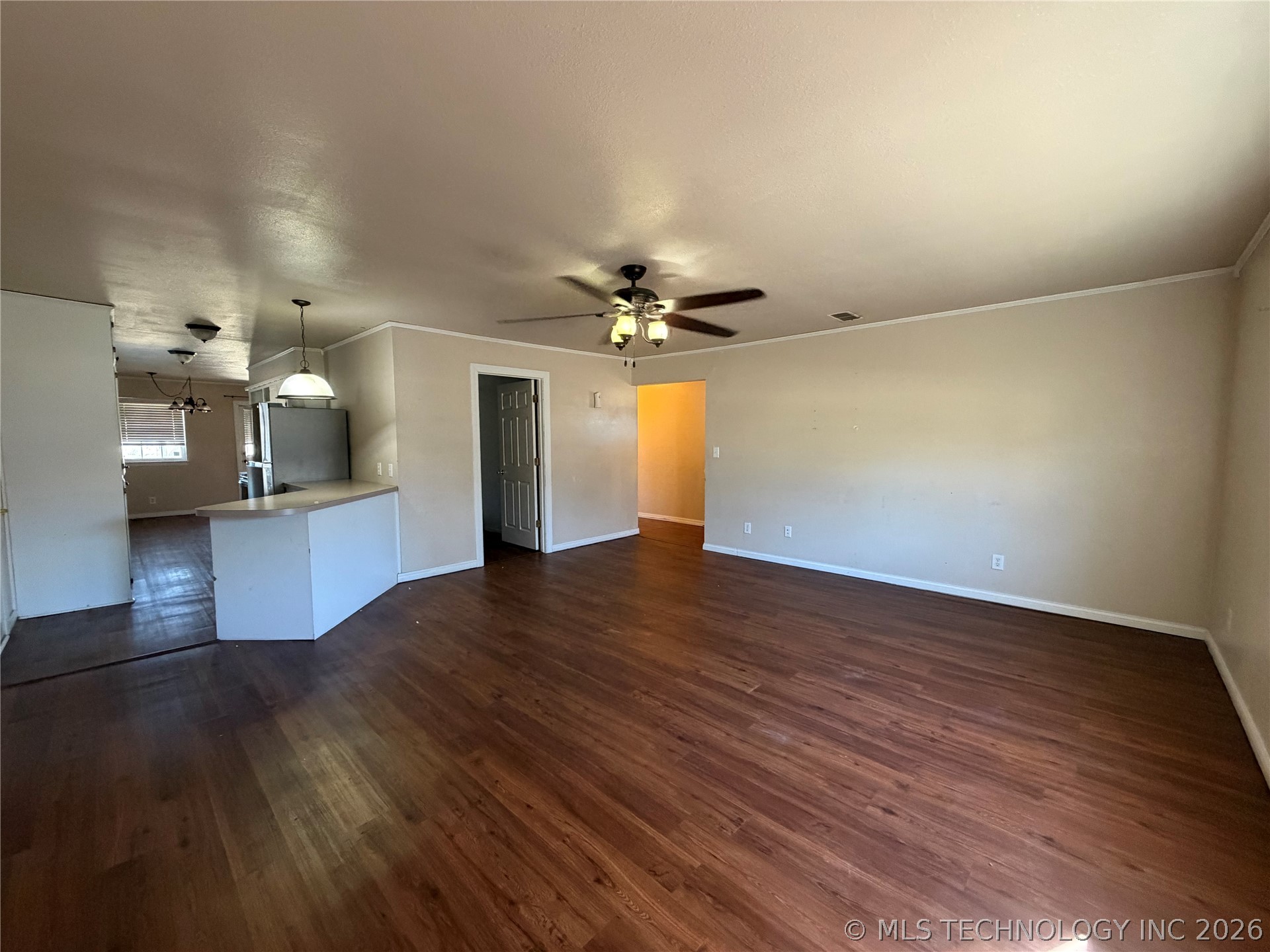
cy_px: 476
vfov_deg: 85.7
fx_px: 514
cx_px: 635
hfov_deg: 102.1
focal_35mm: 14
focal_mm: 2.22
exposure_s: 1/60
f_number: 2.2
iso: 500
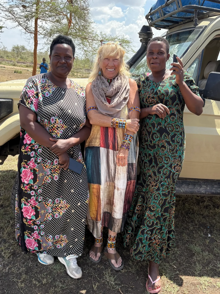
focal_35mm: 26
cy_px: 147
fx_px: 220
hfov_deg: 53.0
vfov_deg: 67.3
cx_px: 110
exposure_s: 1/1451
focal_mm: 5.96
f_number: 1.6
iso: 64
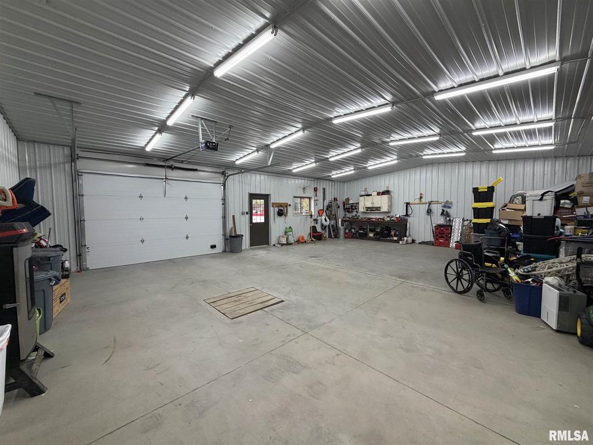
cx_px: 296
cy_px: 222
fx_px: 240
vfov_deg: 85.7
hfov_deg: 102.1
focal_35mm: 14
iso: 250
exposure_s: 1/120
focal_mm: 2.22
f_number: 2.2
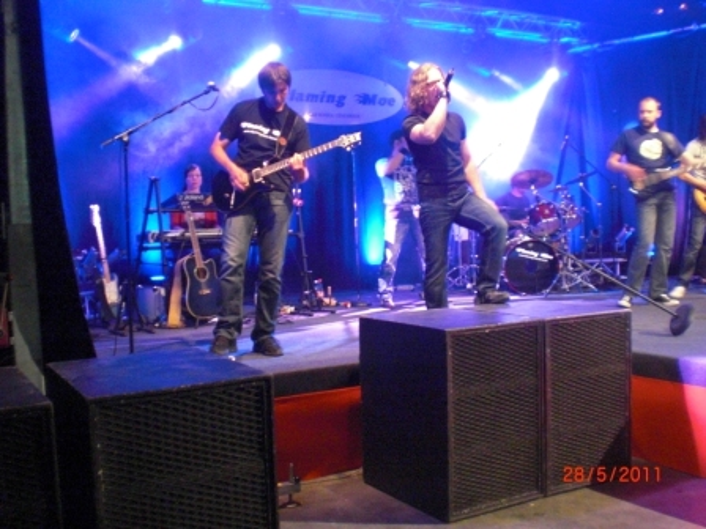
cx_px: 353
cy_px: 264
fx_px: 775
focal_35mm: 38
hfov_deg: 49.0
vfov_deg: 37.7
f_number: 3.1
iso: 800
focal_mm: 6.3
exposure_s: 1/13
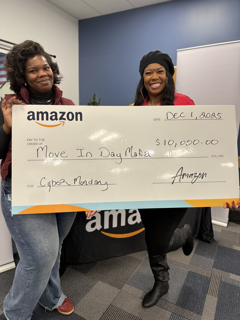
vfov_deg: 71.6
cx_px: 120
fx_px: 222
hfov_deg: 56.8
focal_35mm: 24
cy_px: 160
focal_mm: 6.76
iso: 125
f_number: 1.78
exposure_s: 1/60
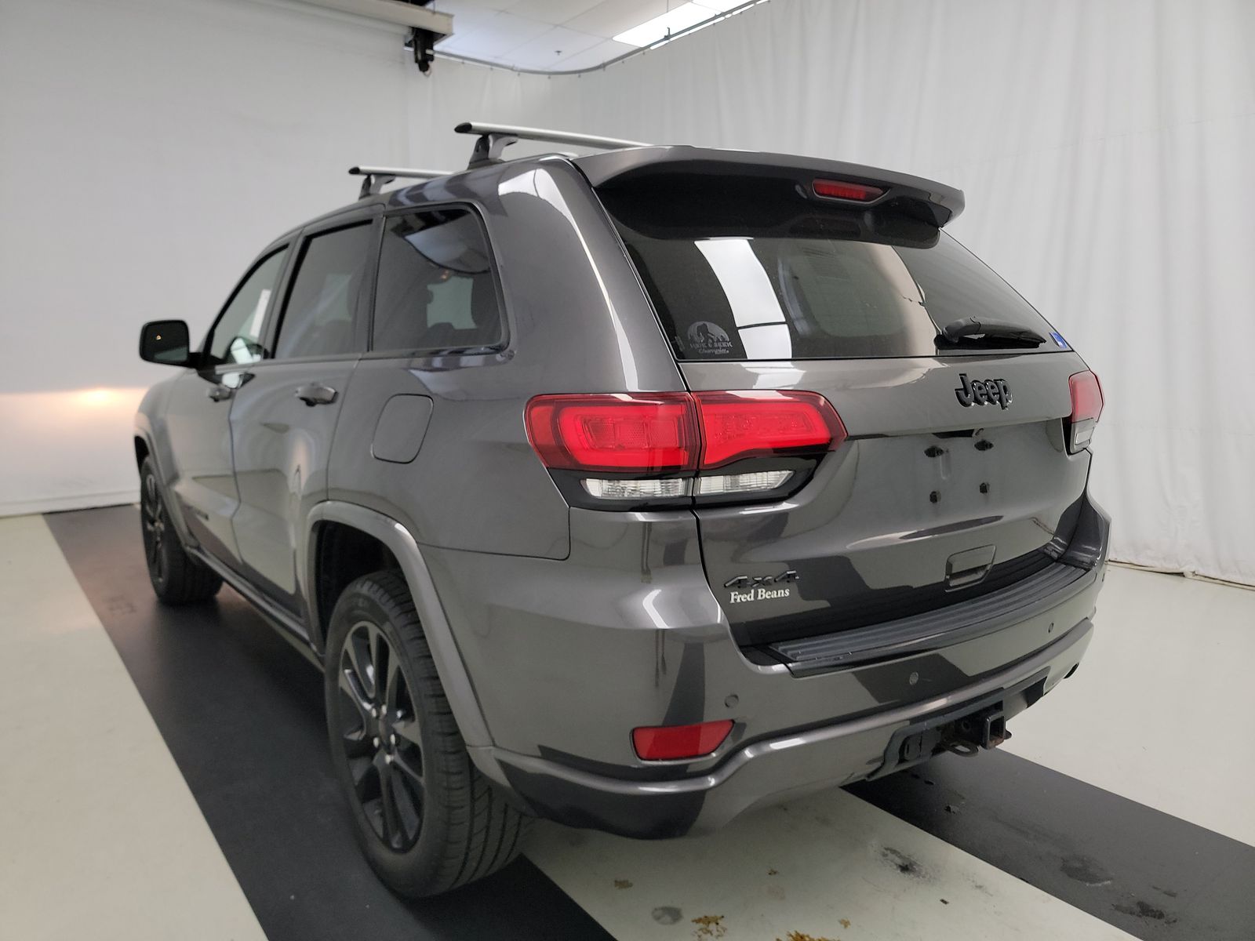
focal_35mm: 24
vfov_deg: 56.8
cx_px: 628
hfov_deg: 71.6
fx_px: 870
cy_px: 470
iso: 295
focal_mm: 6.7
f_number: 1.8
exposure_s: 1/59
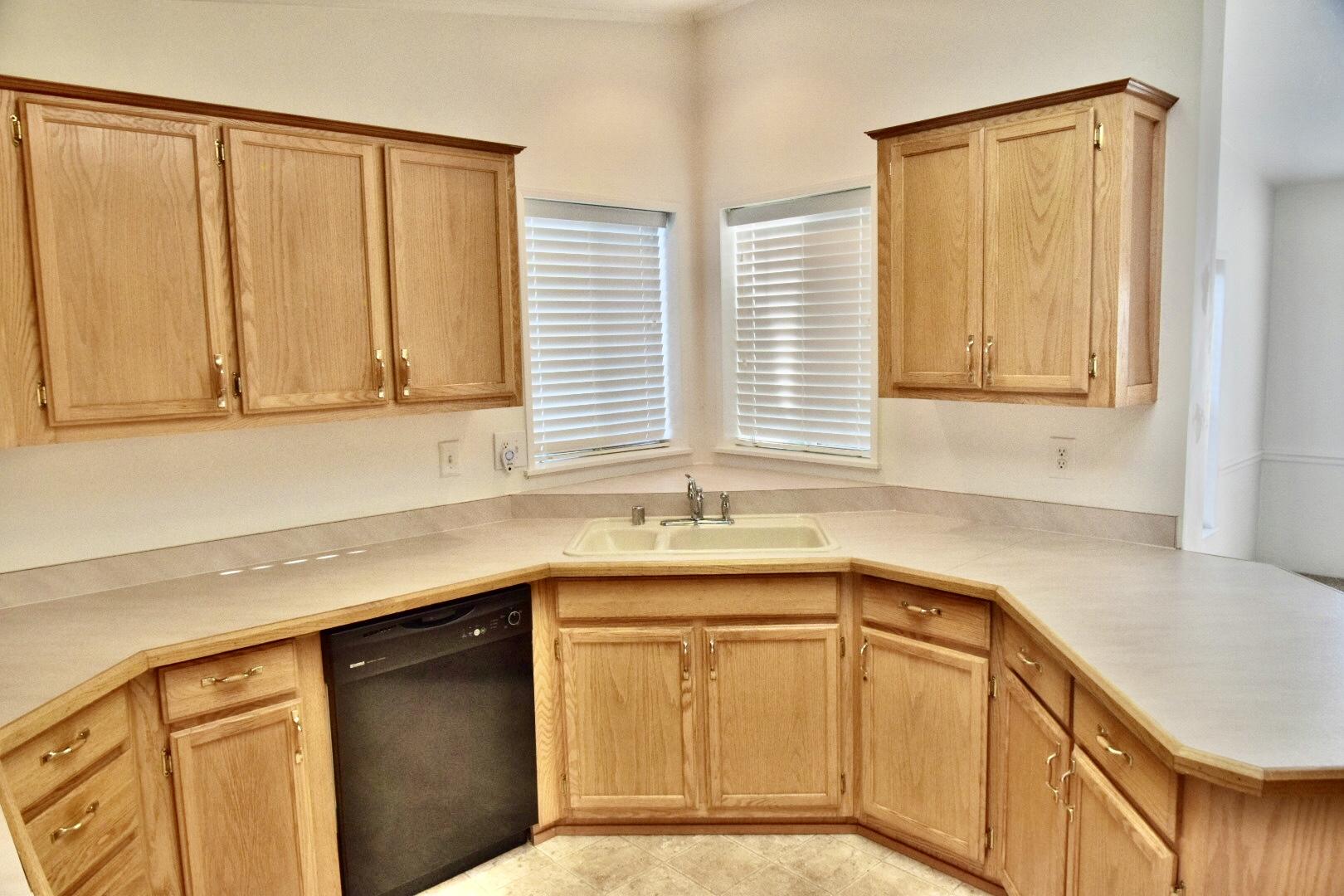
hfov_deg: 73.7
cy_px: 448
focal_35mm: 24
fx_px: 896
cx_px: 672
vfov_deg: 53.1
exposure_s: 1/500
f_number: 5.6
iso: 1600
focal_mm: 16
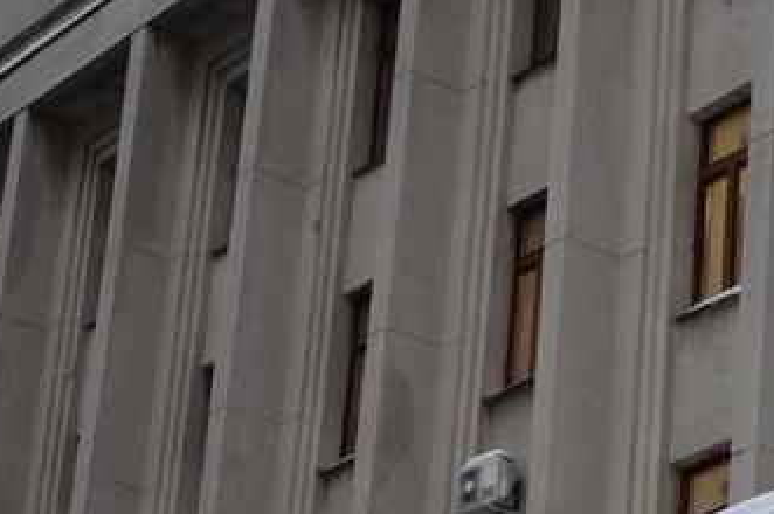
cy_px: 620
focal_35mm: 98
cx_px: 980
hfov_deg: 19.4
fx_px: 2105
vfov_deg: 13.5
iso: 125
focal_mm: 24
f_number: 4.5
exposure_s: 1/30
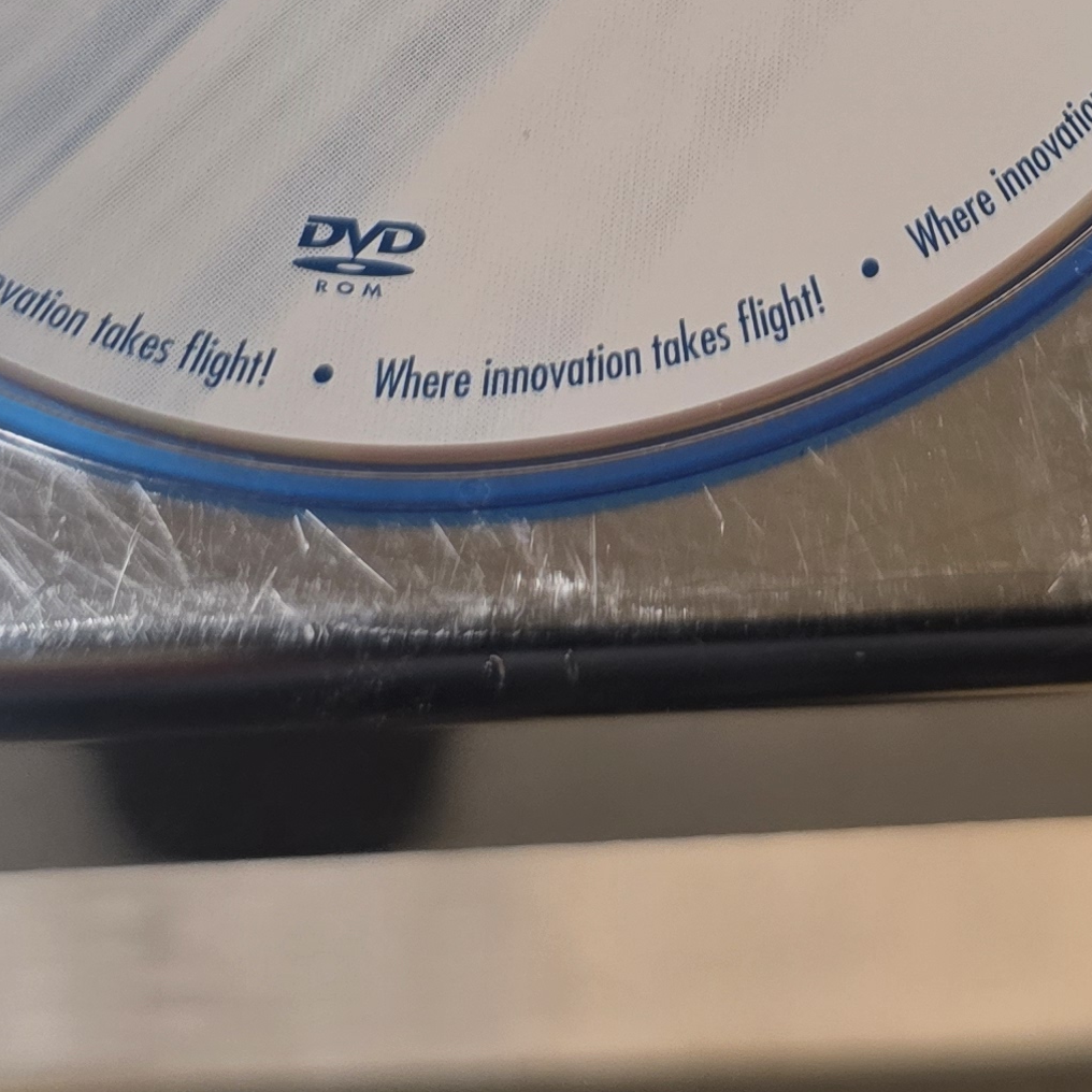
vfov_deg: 19.2
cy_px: -511
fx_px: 2855
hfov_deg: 21.6
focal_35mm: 80
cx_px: 704
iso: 125
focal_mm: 6.3
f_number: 1.7
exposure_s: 1/120
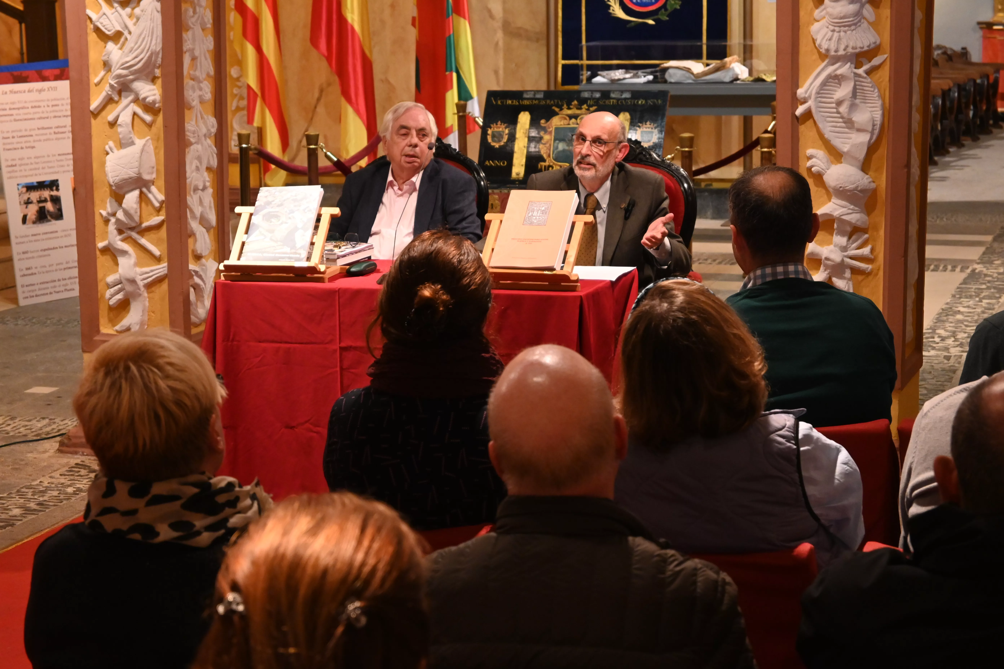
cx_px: 502
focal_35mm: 75
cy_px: 334
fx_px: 2092
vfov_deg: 18.2
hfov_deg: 27.0
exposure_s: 1/40
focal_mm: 50
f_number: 6.3
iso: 1600
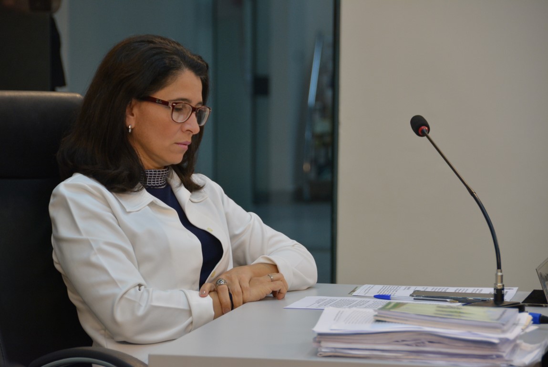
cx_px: 274
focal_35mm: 225
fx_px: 3427
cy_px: 184
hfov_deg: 9.1
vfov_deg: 6.1
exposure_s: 1/160
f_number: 5.6
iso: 800
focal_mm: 150
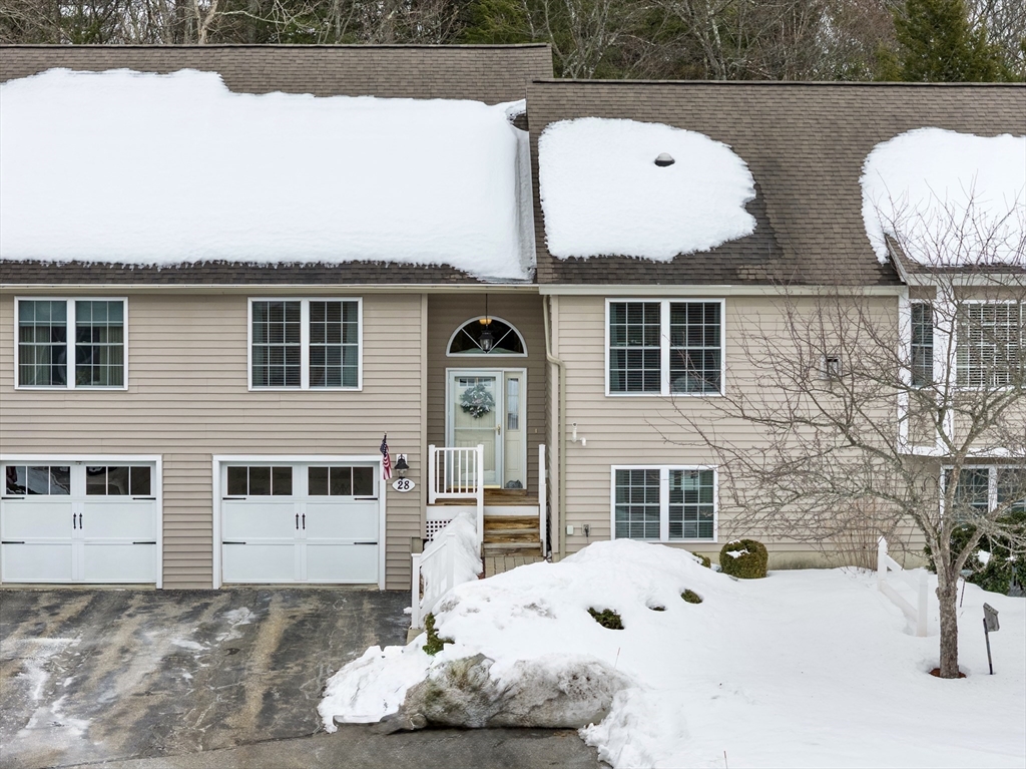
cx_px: 513
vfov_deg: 21.0
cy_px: 384
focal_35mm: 70
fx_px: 2074
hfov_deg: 27.8
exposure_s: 1/640
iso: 160
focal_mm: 19.35
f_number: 2.8
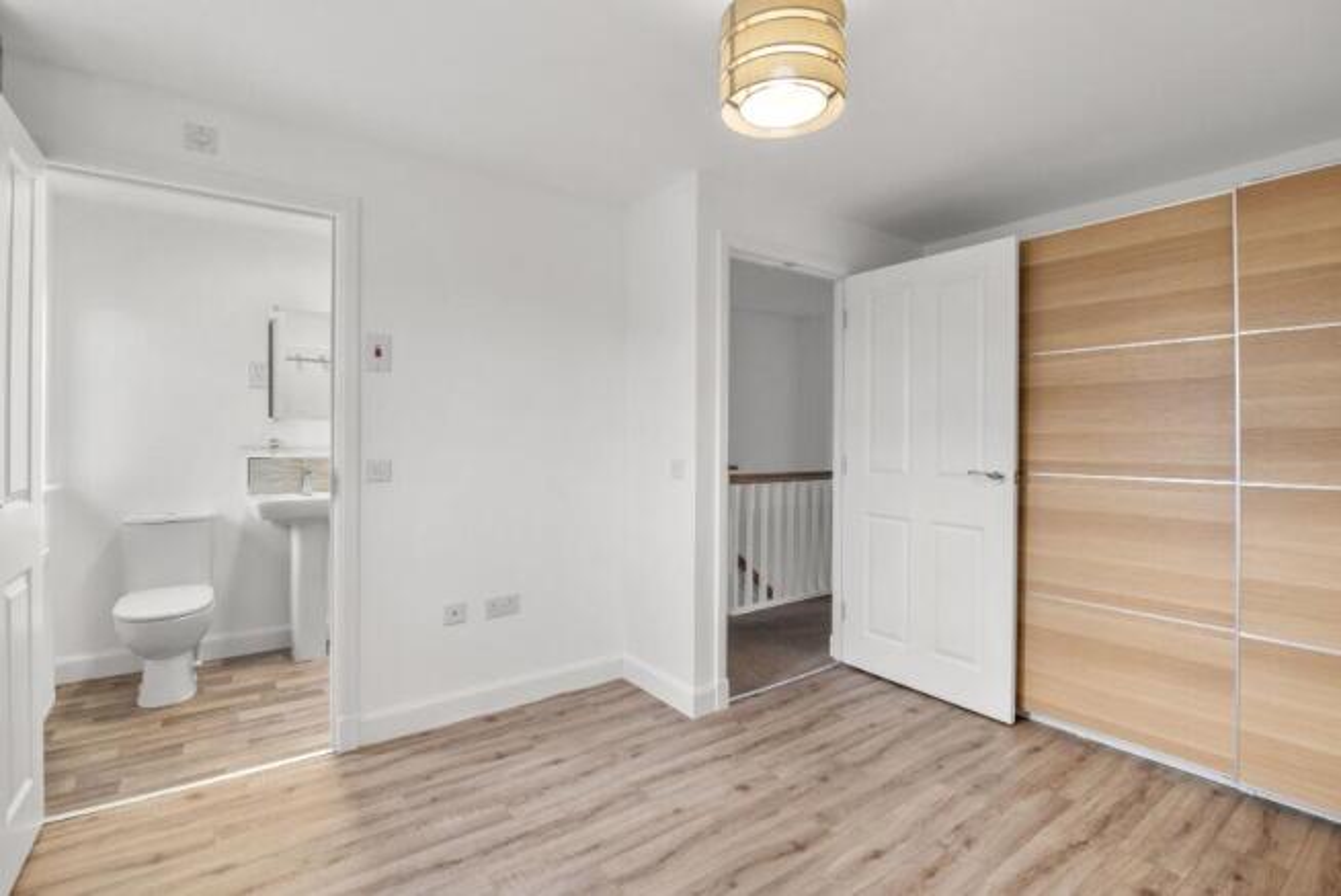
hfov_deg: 96.7
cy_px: 448
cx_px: 670
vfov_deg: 73.8
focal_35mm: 16
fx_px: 596
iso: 250
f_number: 9
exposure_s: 1/2
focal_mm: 16
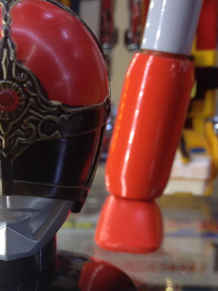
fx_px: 554
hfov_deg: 21.7
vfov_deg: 29.2
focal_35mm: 66
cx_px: 18
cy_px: 190
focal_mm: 4.28
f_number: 2.4
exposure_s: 1/60
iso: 80
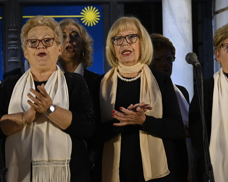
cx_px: 121
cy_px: 91
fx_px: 1147
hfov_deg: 11.4
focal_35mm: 170
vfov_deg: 9.1
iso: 3200
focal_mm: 100
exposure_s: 1/160
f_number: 5
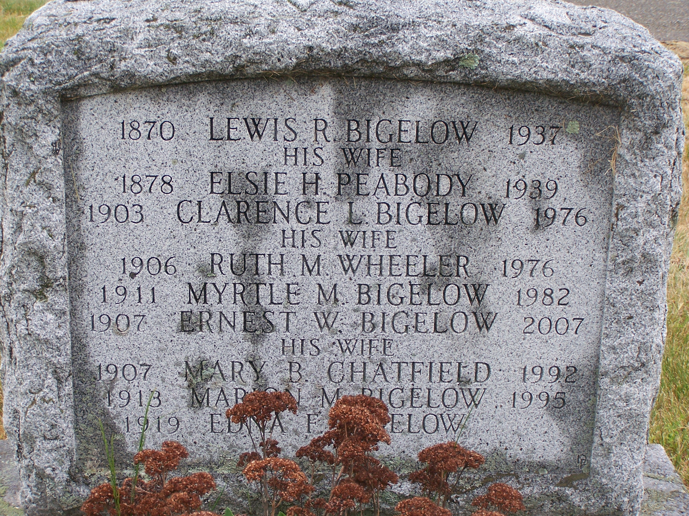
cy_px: 258
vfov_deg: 19.6
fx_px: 1493
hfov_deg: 26.0
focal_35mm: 75
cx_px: 344
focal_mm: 12.4
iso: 80
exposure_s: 1/125
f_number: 3.2
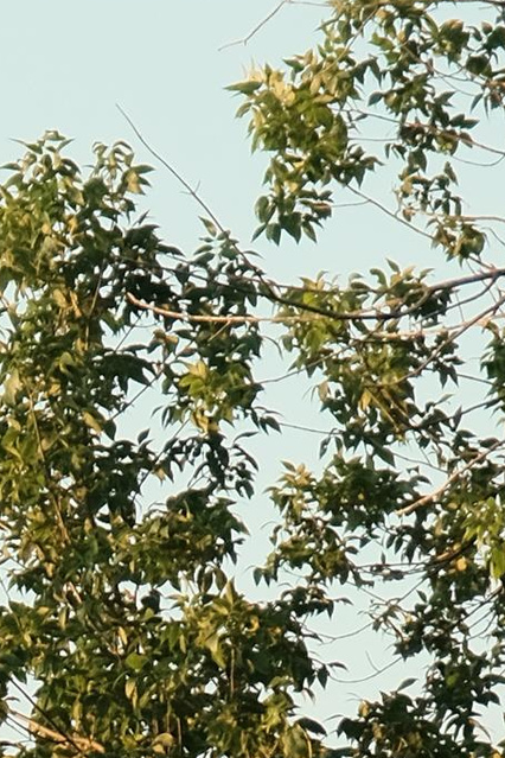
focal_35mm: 721
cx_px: -919
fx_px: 15170
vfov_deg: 2.8
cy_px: 1442
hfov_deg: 1.9
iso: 800
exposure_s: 1/500
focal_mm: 80
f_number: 4
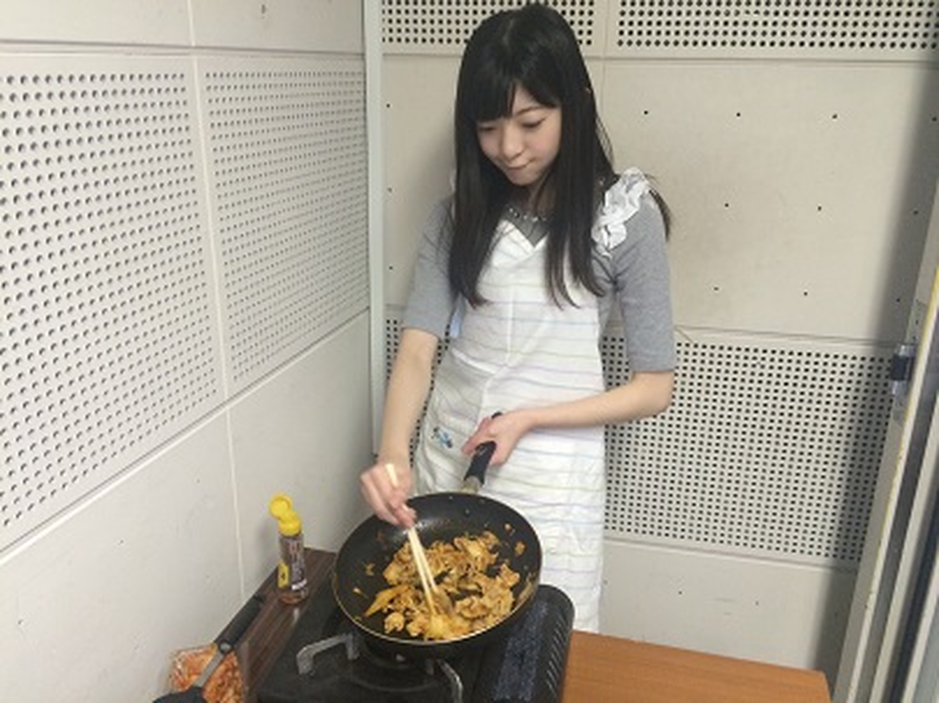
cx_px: 470
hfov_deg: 61.7
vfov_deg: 48.2
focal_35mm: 29
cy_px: 352
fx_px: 786
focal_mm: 4.15
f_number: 2.2
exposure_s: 1/33
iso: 200
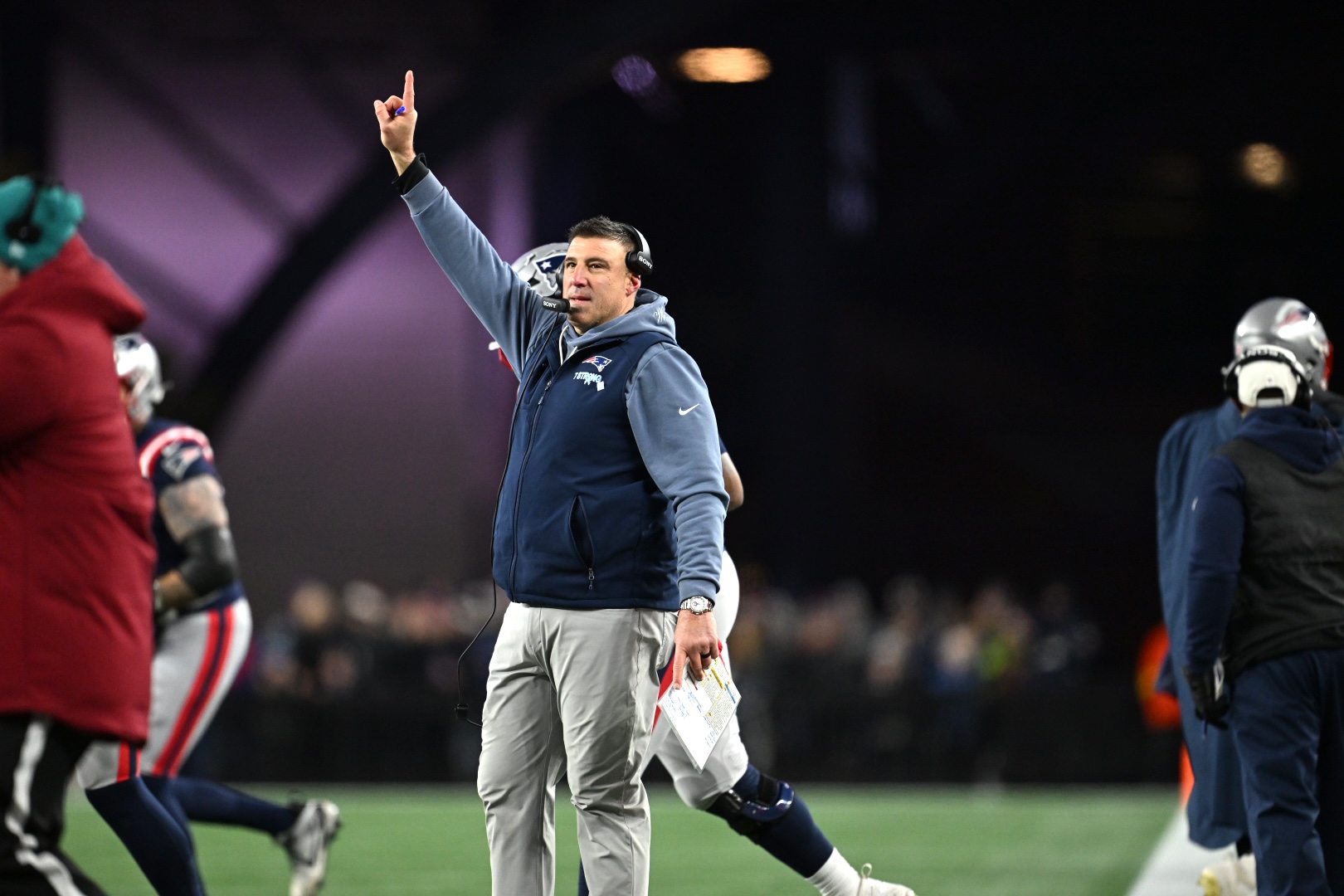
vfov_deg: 3.4
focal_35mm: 400
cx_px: 672
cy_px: 448
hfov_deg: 5.2
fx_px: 14932
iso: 4000
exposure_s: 1/3200
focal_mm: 400
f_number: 2.8
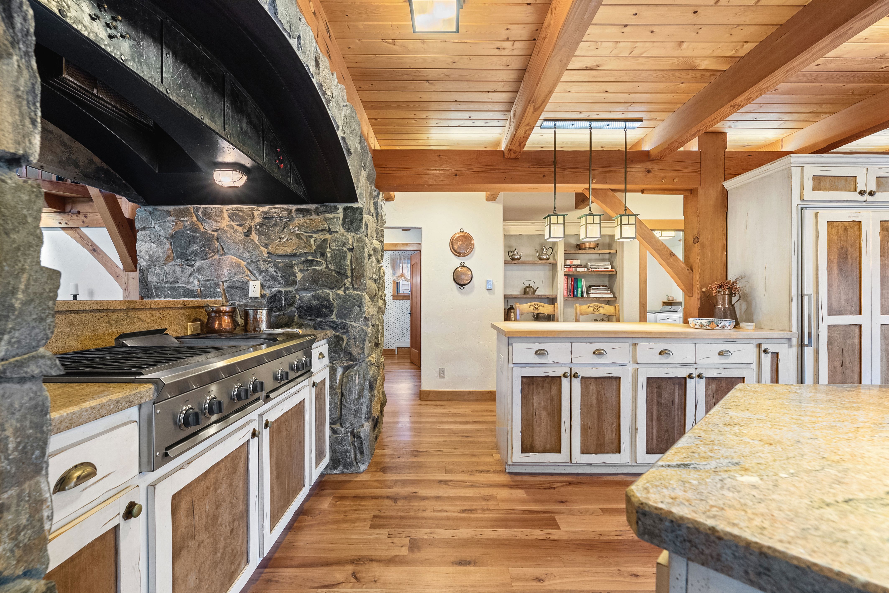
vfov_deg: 77.3
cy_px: 296
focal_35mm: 15
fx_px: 370
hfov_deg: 100.4
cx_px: 444
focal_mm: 15
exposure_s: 1/8
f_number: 8
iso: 800
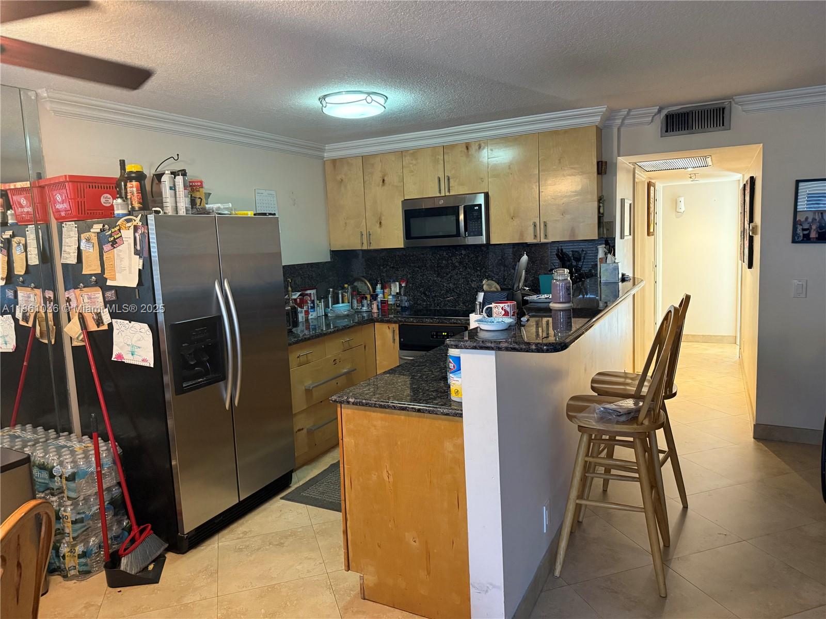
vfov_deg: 56.8
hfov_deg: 71.6
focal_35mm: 24
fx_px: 573
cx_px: 413
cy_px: 310
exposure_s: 1/60
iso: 500
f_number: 1.78
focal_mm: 6.76
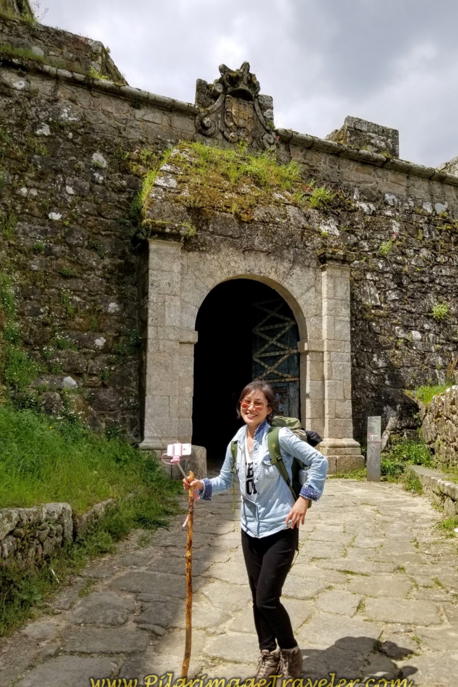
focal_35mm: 28
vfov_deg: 65.5
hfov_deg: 46.3
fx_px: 534
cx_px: 248
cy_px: 347
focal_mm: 4.3
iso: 50
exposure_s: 1/3328
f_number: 1.7
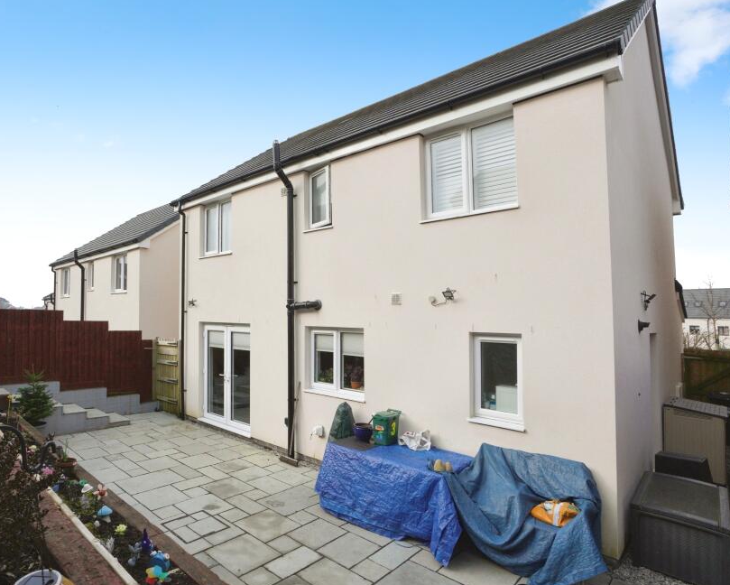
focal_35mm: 19
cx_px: 280
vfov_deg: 70.9
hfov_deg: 81.9
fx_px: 411
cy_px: 291
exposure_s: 1/1600
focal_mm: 16
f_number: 9
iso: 2000
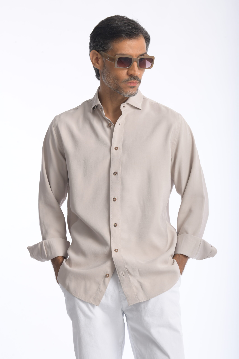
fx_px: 1215
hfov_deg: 11.2
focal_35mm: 122
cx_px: 120
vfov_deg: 16.8
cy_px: 180
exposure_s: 1/250
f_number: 11
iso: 500
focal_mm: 122
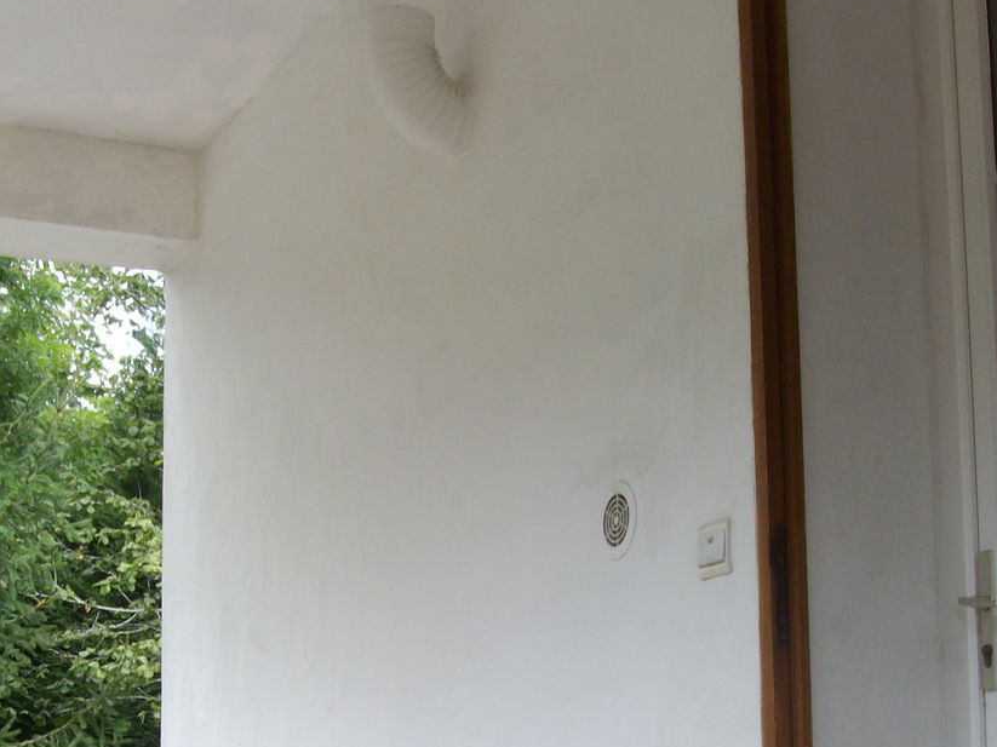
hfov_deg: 27.8
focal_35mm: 70
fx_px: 2016
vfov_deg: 20.5
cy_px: 707
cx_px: 464
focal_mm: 6
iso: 80
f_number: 4.8
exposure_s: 1/60
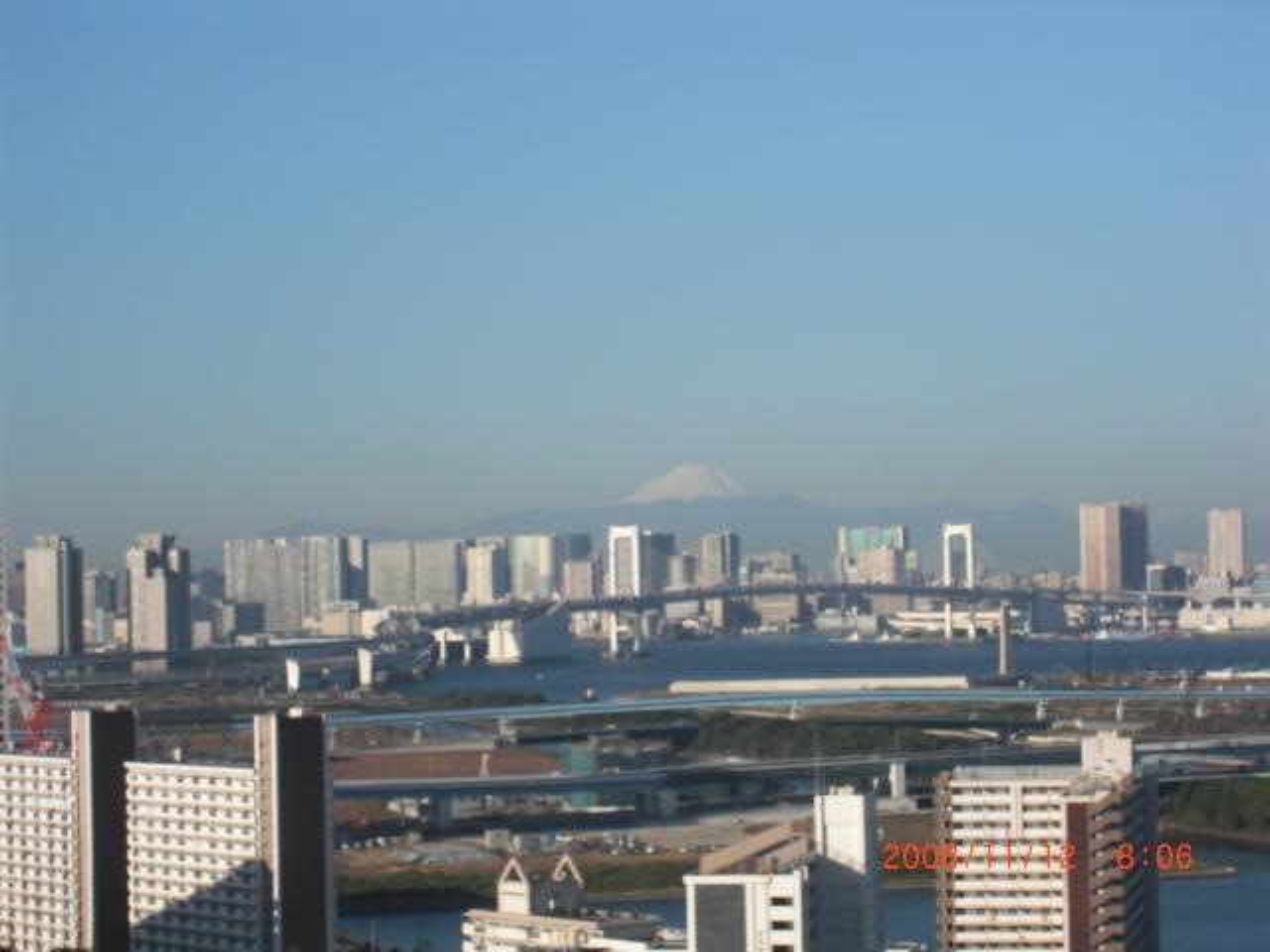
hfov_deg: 17.6
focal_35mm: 112
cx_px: 635
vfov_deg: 13.2
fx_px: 4109
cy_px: 476
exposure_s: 1/400
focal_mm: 19.6
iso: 50
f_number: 5.8
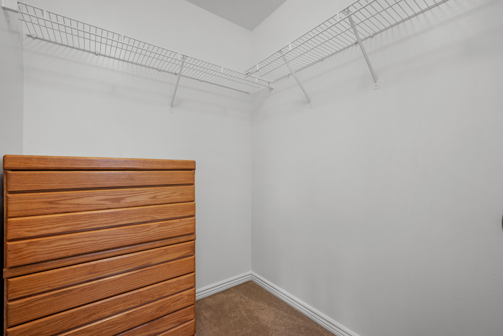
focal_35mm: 16
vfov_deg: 75.6
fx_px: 217
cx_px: 252
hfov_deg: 98.5
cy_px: 168
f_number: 8
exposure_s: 1/1.25
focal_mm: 15.5
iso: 500
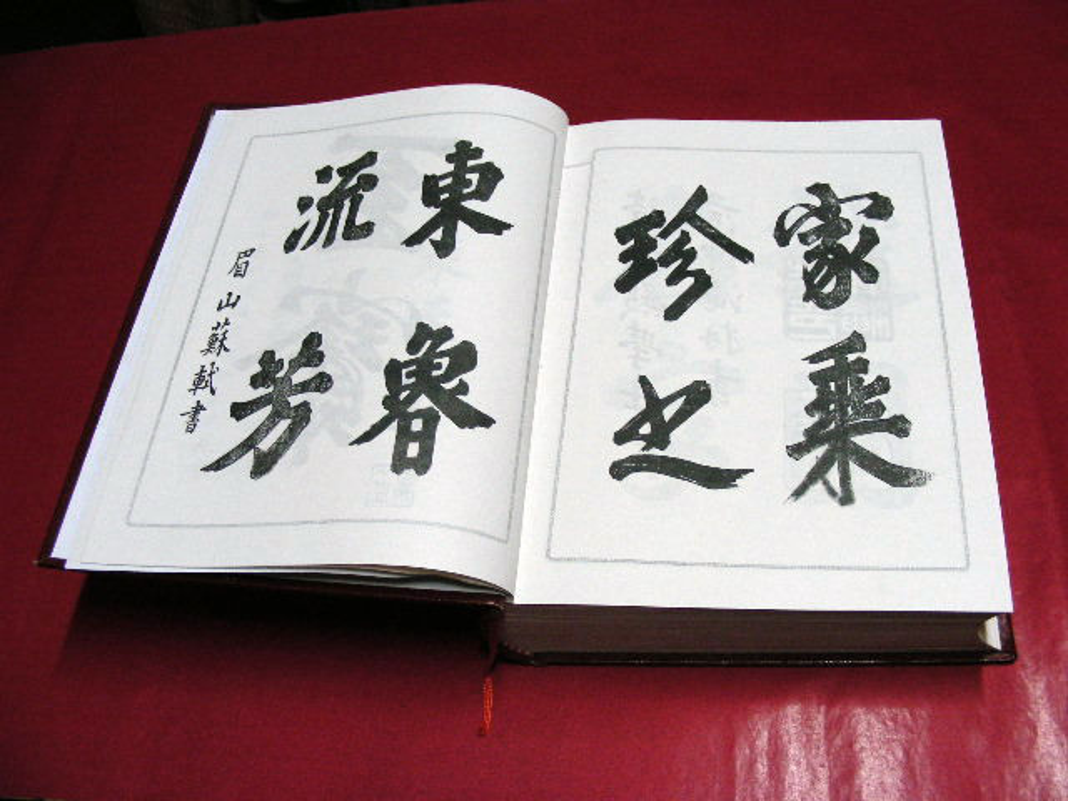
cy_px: 400
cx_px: 534
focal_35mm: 38
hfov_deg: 49.0
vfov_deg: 37.7
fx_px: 1172
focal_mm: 6.3
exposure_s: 1/12.2
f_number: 3.5
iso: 200
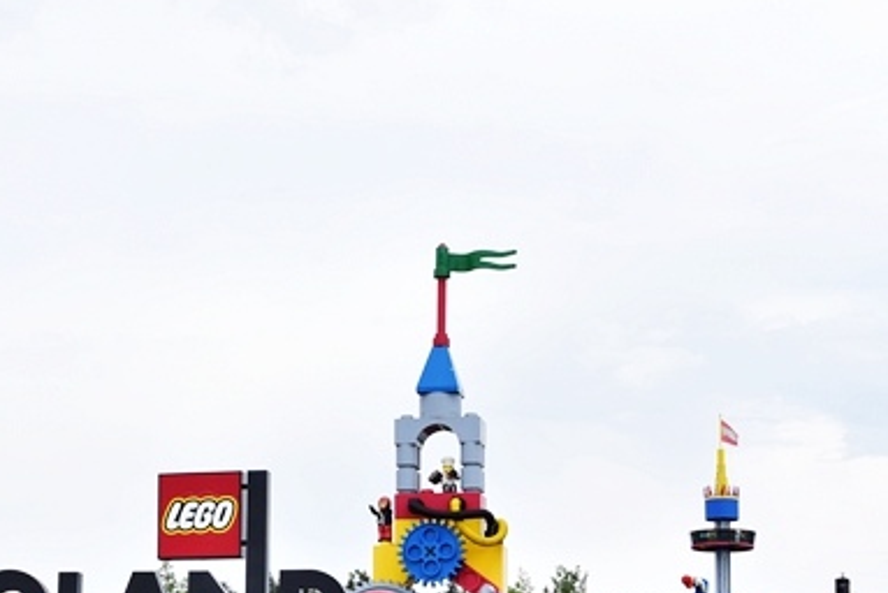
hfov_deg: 23.7
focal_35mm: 85
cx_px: 225
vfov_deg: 15.9
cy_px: 534
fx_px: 2096
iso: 500
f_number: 8
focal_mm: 31
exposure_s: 1/640
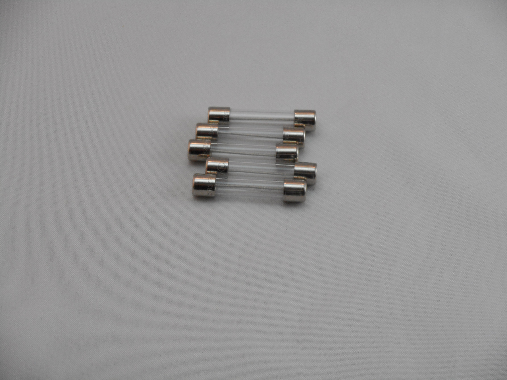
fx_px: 1494
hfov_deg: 19.3
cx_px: 254
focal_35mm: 102
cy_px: 190
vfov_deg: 14.5
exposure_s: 1/60
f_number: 5.8
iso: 280
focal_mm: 18.2
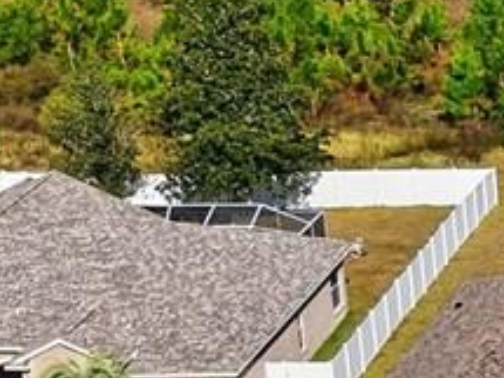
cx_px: 1212
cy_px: 247
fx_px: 2605
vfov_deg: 8.3
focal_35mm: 179
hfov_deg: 9.7
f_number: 1.8
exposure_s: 1/100
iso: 100
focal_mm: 8.7
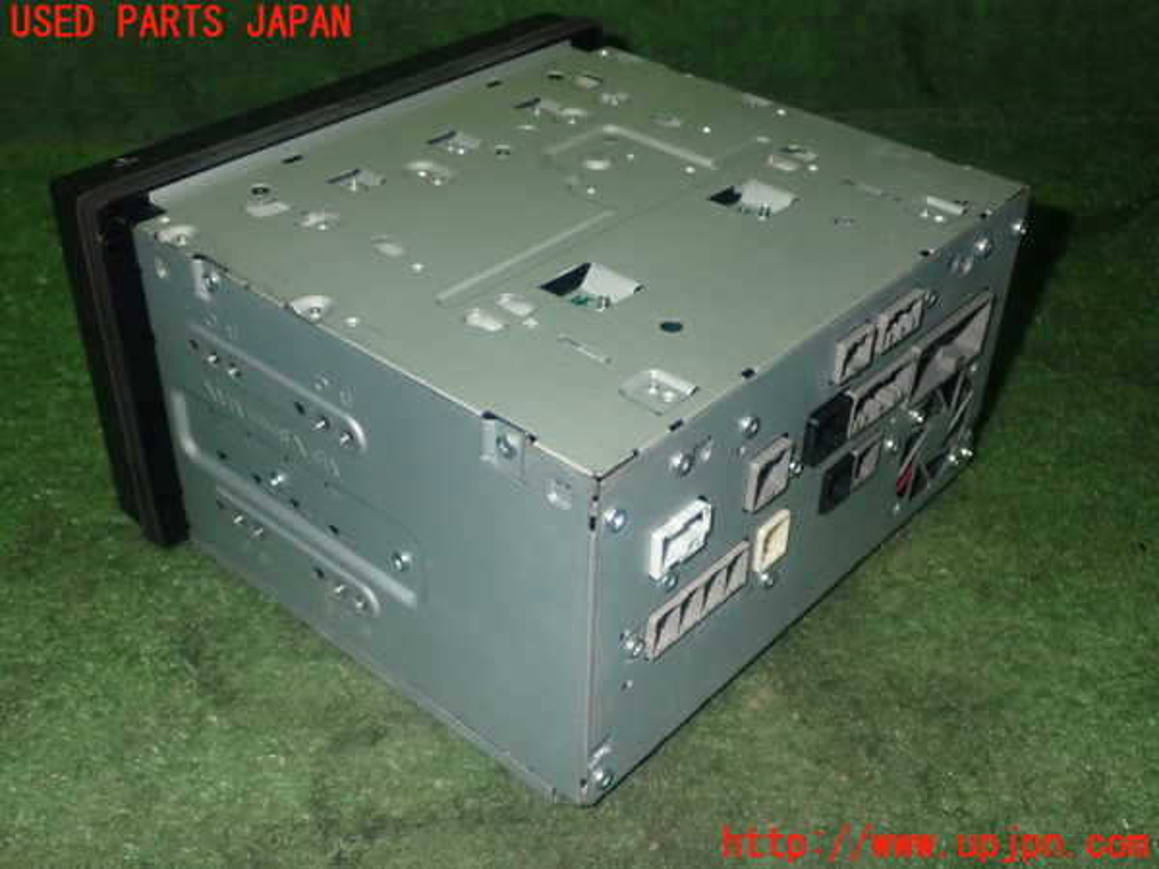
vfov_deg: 35.1
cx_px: 580
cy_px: 434
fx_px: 1373
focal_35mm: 41
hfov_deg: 45.8
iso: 800
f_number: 8
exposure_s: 1/40
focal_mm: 7.31
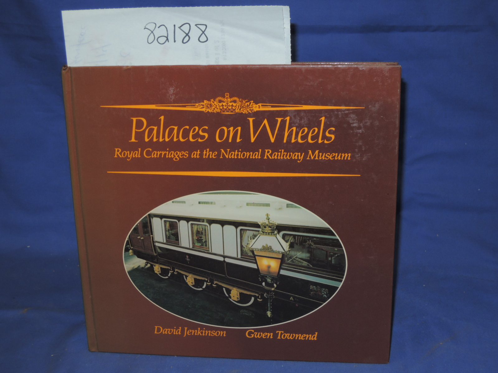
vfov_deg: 26.6
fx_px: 791
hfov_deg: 34.9
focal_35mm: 55
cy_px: 186
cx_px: 249
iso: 200
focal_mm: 9.9
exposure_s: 1/50
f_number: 4
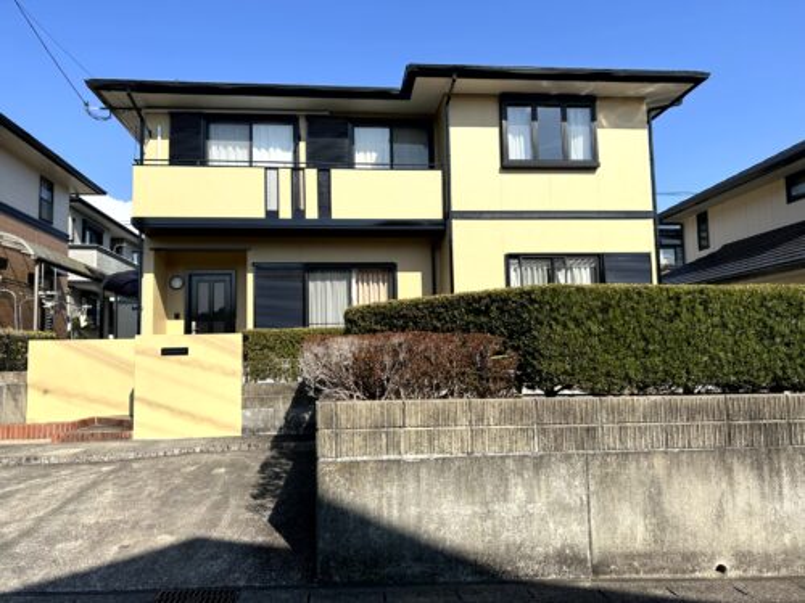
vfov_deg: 53.1
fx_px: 605
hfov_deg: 67.3
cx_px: 402
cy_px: 302
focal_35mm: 26
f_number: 1.5
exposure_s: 1/4444
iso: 50
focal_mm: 5.7
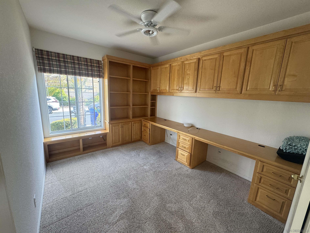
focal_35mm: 14
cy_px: 116
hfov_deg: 102.1
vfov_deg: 85.7
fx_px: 125
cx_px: 155
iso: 160
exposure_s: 1/99
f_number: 2.2
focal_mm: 2.22
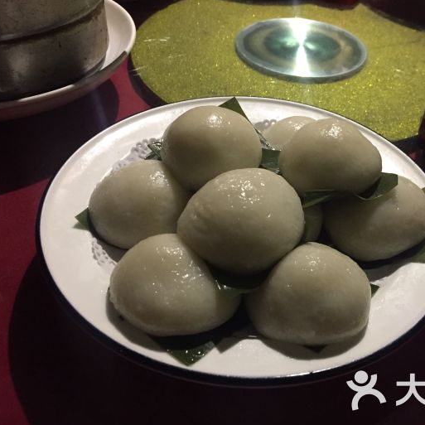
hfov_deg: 46.8
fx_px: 486
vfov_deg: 47.2
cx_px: 264
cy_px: 216
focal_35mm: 35
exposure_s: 1/17
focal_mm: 4.15
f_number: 2.2
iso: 250
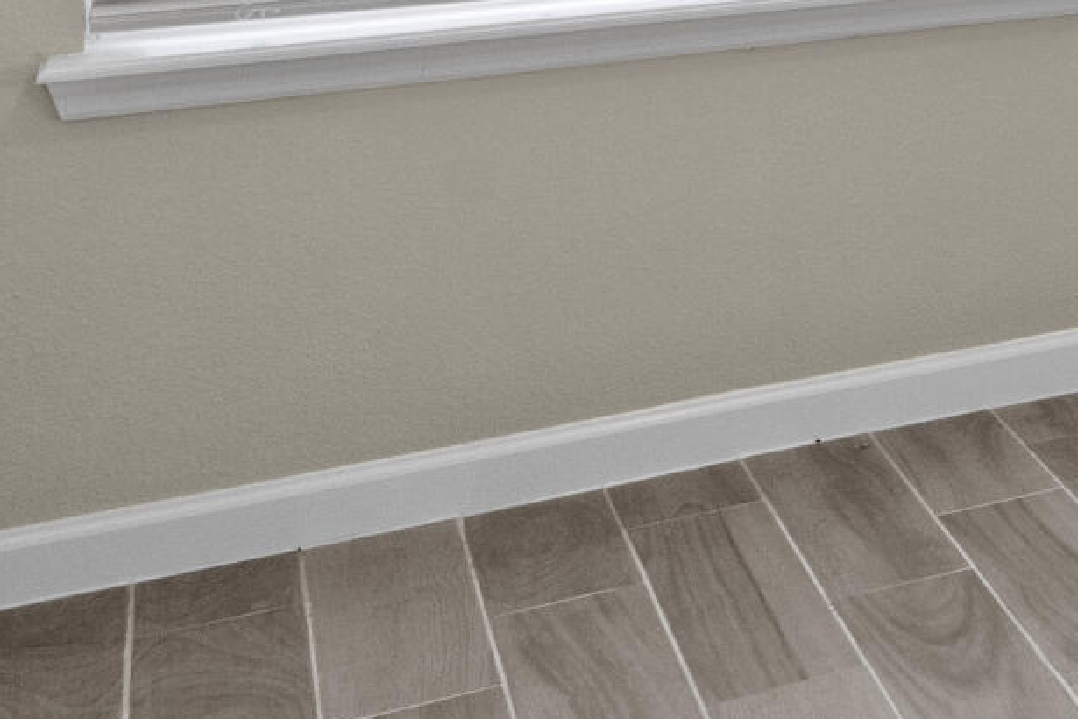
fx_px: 2335
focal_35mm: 78
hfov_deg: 17.5
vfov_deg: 15.8
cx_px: 2221
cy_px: -409
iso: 1000
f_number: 8
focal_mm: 16
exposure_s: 1/25
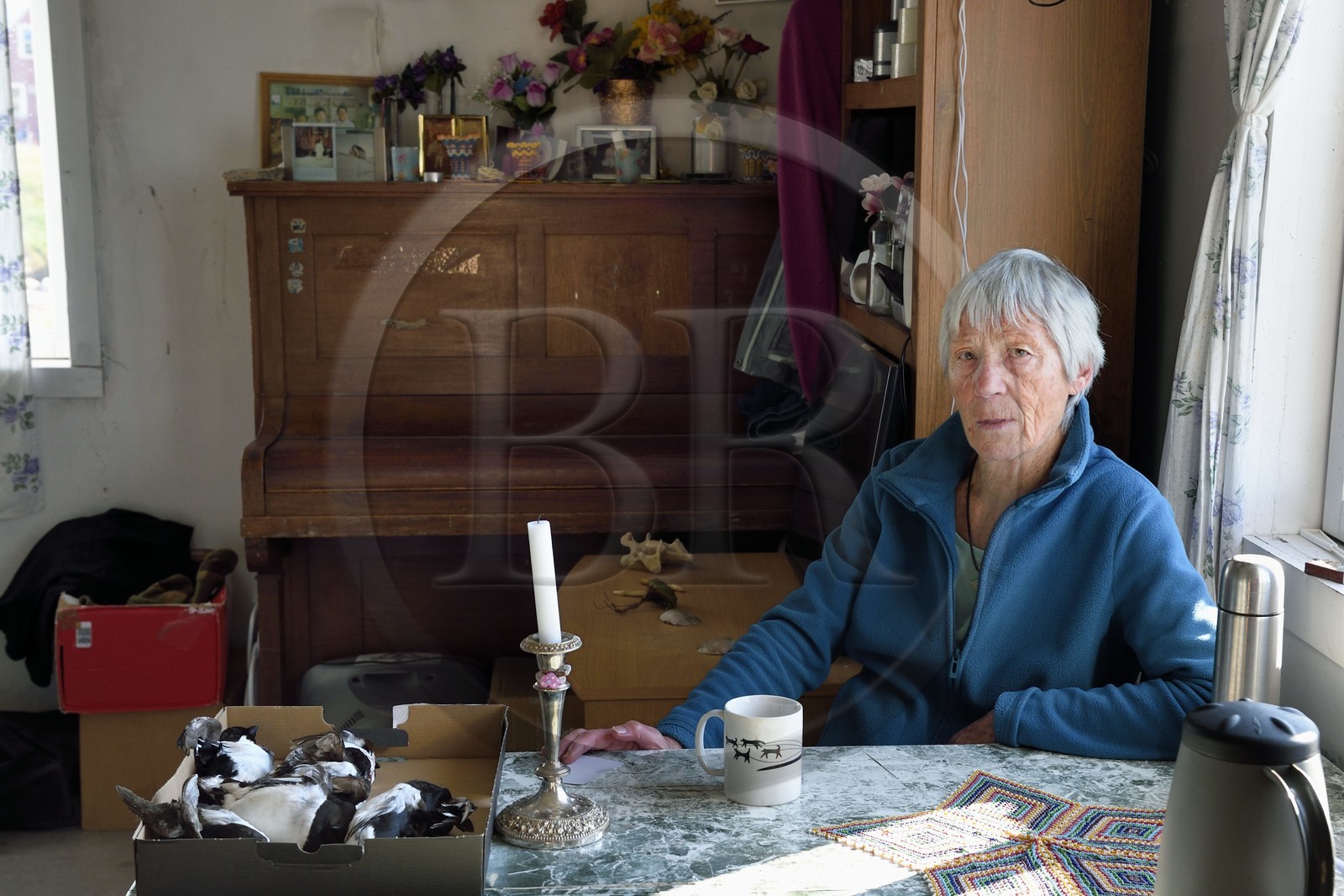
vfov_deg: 29.2
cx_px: 672
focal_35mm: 46
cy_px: 448
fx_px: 1717
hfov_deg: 42.8
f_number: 8
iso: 800
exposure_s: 1/125
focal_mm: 46
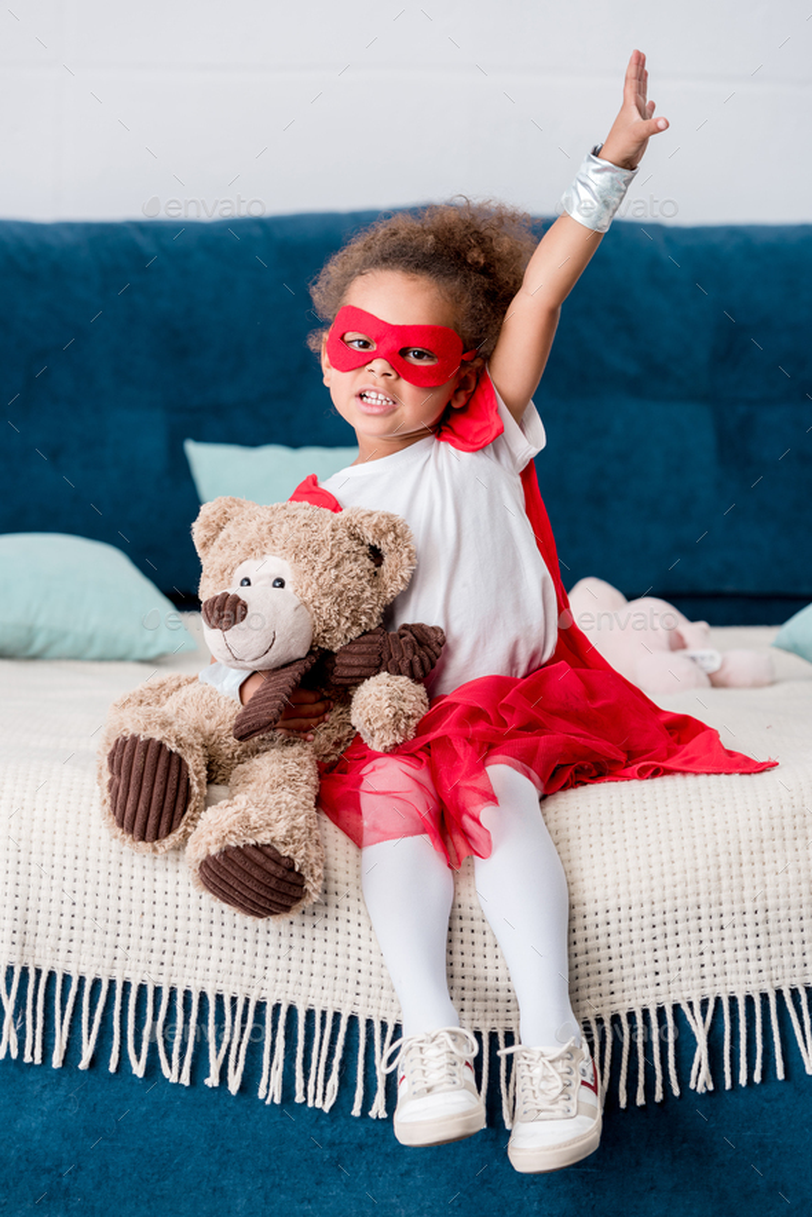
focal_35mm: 110
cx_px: 406
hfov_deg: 12.5
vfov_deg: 18.6
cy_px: 608
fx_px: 3718
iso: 160
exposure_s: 1/200
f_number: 4
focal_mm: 110
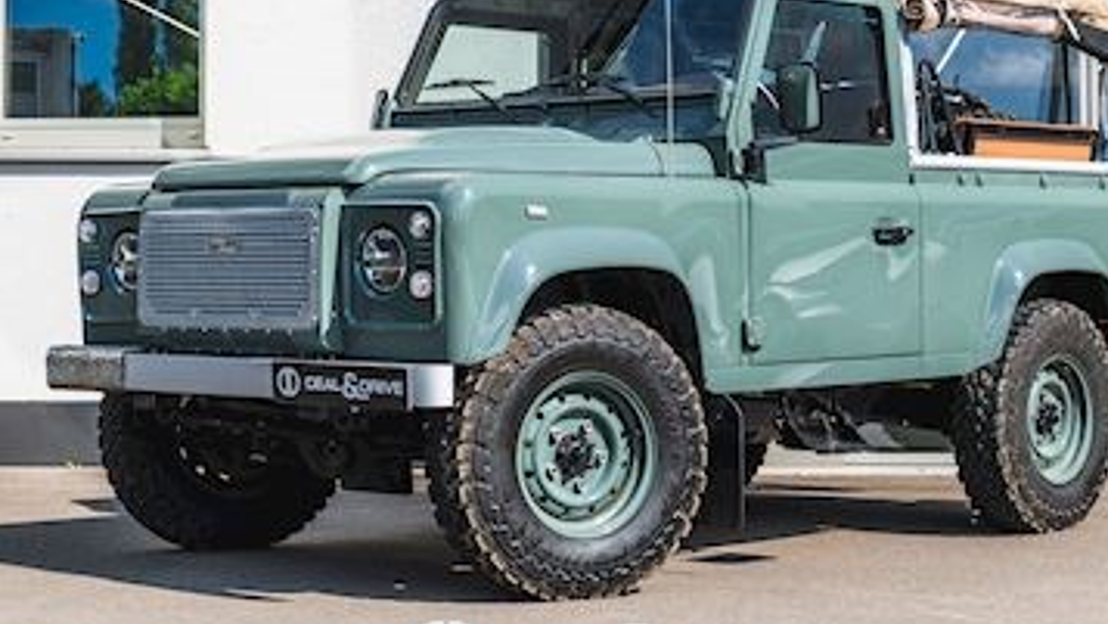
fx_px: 1881
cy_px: 258
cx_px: 599
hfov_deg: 32.8
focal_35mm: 64
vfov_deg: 18.8
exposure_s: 1/125
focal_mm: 52
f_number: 4
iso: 64
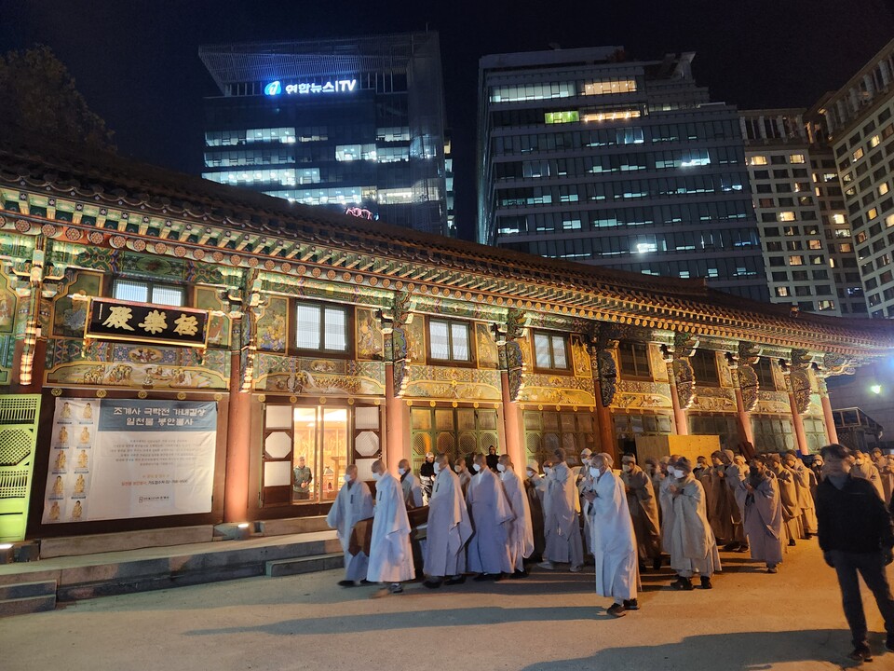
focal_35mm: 23
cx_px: 447
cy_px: 336
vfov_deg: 58.9
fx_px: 594
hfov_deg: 73.9
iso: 500
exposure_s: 1/24
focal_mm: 5.4
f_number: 1.8
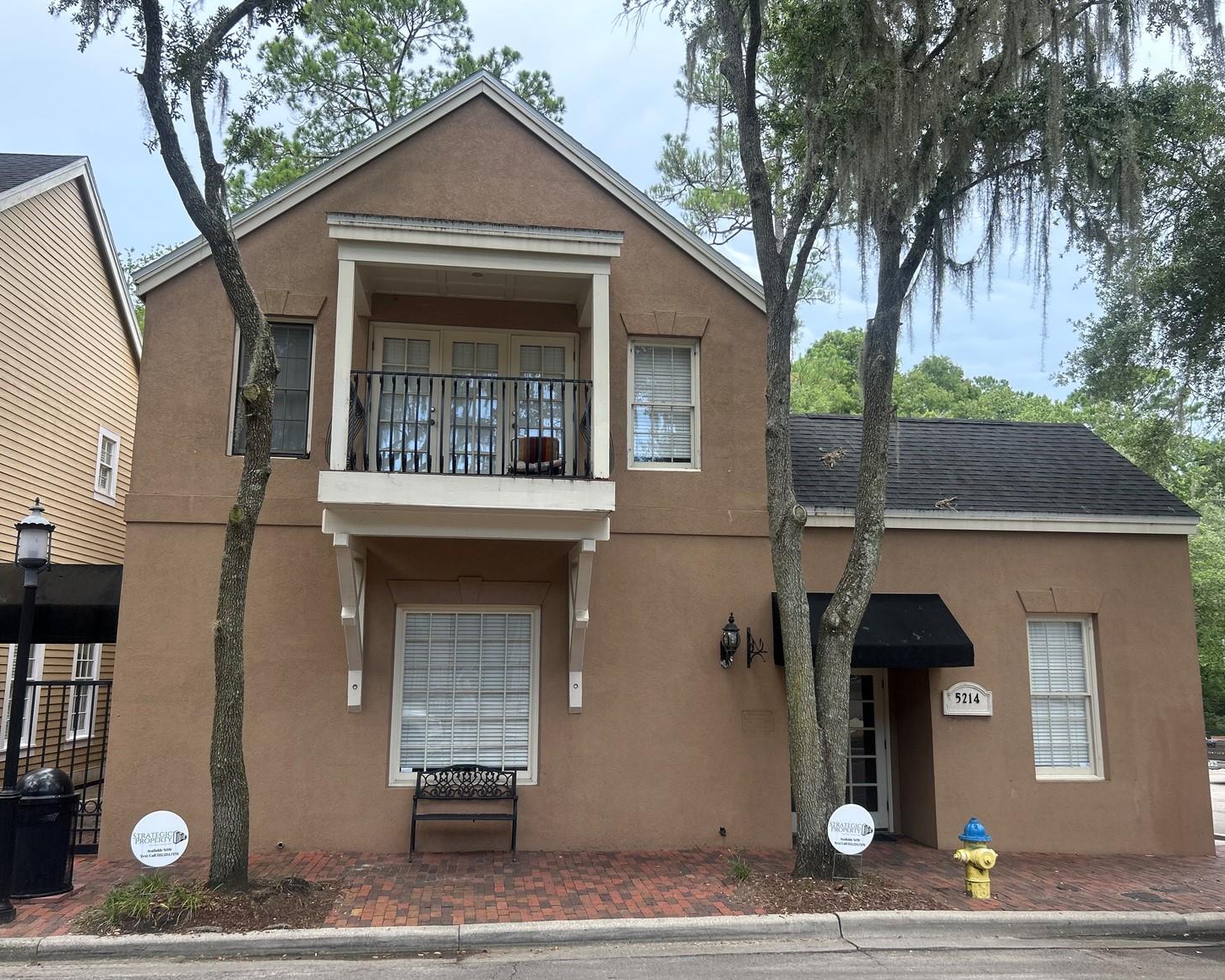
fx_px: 1015
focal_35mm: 28
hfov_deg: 62.2
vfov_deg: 51.5
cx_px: 613
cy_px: 493
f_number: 1.5
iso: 40
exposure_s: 1/281
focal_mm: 5.7
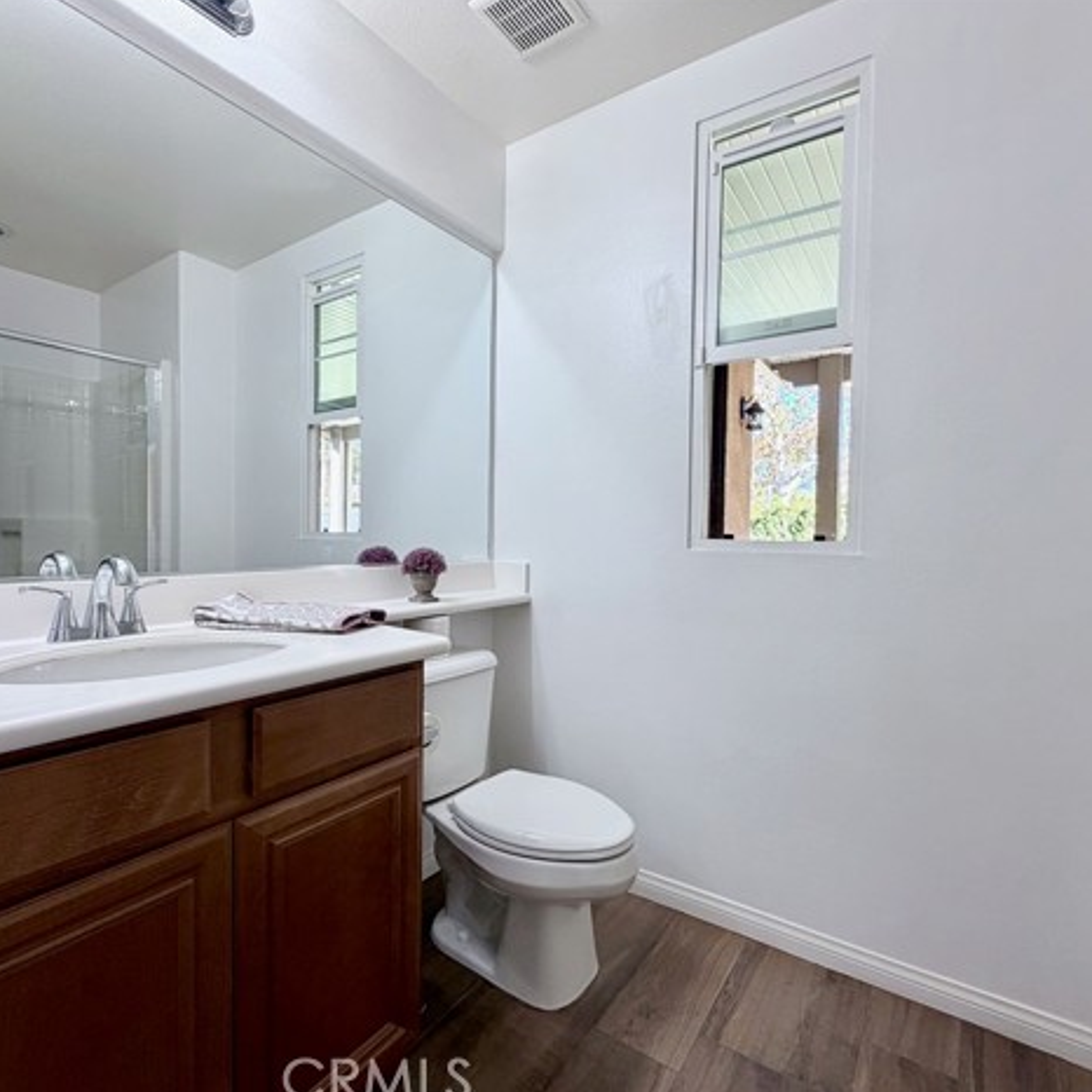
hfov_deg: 84.0
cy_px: 551
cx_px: 553
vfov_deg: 84.0
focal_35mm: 17
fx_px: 607
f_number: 2.2
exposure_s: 1/120
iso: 125
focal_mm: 2.22
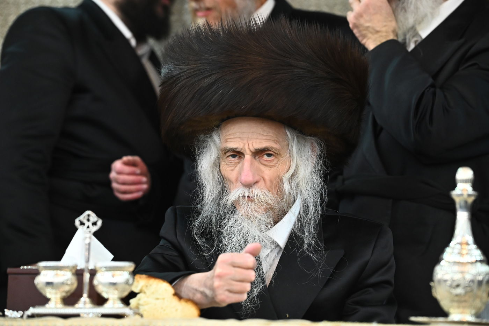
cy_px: 163
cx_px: 244
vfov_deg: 8.3
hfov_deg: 12.5
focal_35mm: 165
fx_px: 2240
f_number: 5
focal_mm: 165
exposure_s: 1/250
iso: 5000
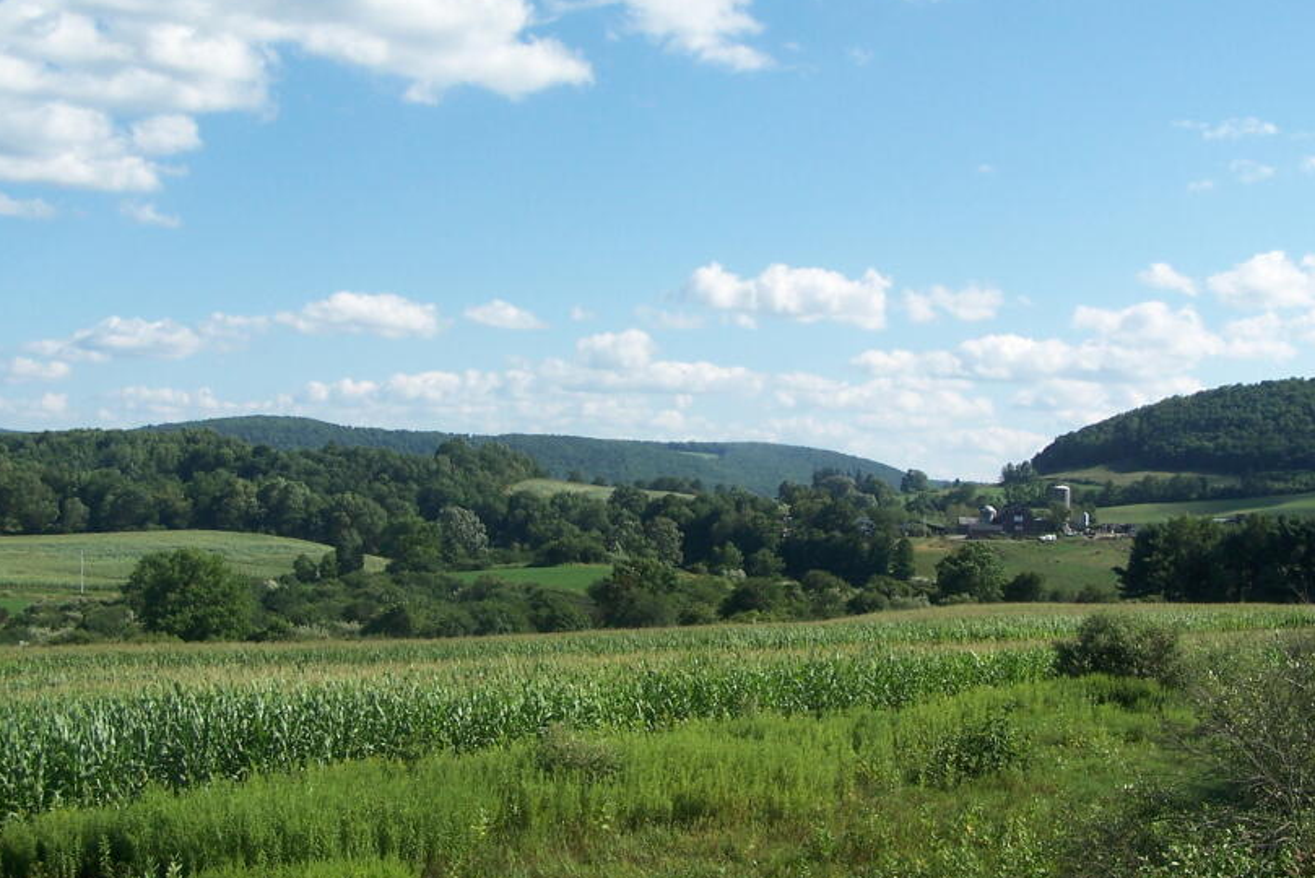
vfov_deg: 27.0
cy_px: 406
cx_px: 770
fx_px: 1827
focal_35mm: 50
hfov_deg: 39.5
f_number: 4
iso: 80
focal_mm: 6.3
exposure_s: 1/800
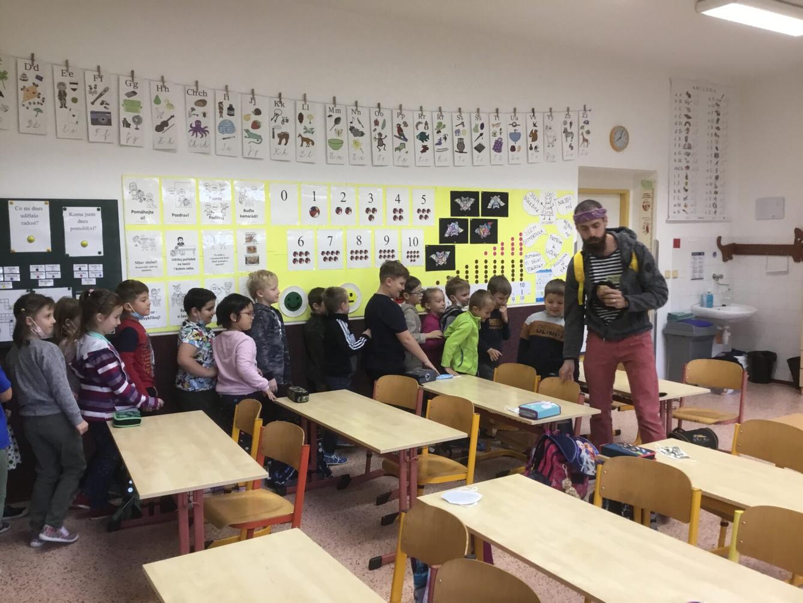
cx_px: 402
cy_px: 302
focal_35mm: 31
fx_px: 719
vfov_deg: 45.5
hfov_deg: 58.3
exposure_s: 1/33
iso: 80
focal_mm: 3.3
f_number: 2.4
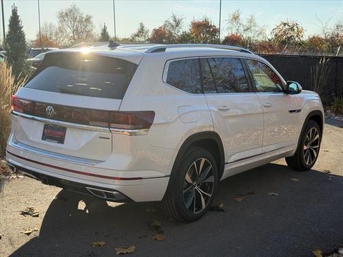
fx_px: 476
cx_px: 172
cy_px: 128
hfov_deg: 39.7
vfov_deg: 30.3
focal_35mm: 48
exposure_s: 1/2577
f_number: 1.78
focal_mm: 6.76
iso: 100
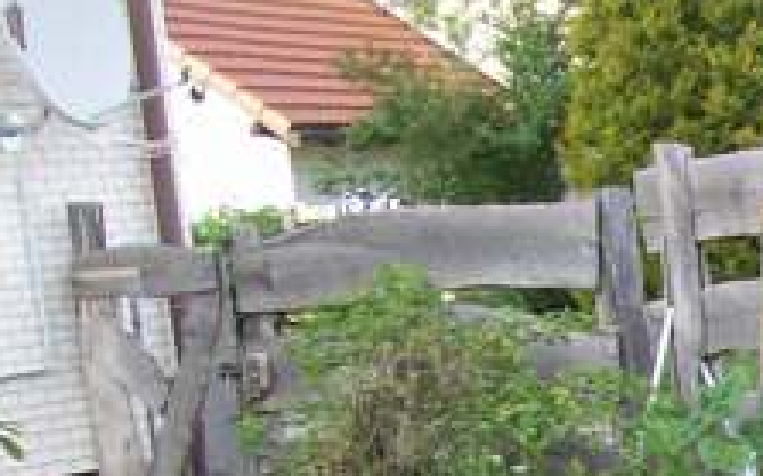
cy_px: 943
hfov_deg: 15.0
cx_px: 1078
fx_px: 2722
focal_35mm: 131
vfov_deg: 9.4
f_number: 2.7
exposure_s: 1/158
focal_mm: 6
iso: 80
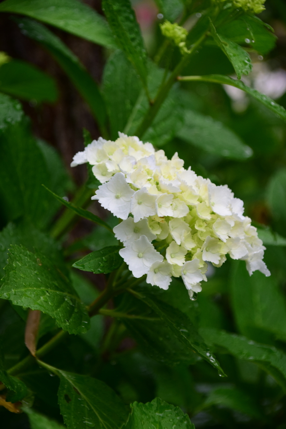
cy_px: 214
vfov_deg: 19.5
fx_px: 1251
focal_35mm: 105
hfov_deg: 13.0
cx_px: 143
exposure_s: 1/800
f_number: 5.3
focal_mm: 70
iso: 1000
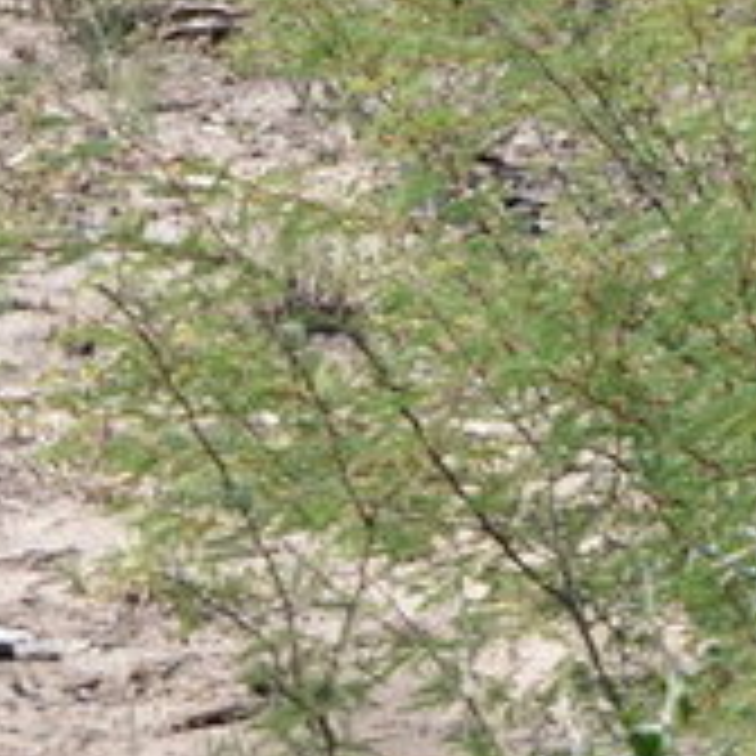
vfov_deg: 3.8
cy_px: -1575
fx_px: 11144
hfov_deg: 3.7
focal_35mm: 451
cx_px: 2740
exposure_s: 1/250
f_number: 8
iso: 140
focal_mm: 55
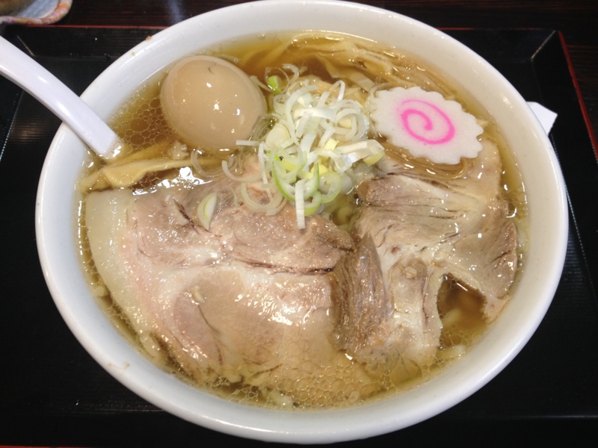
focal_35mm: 35
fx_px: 605
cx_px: 299
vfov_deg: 40.7
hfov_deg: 52.6
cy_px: 224
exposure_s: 1/20
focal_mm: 4.28
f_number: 2.4
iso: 80
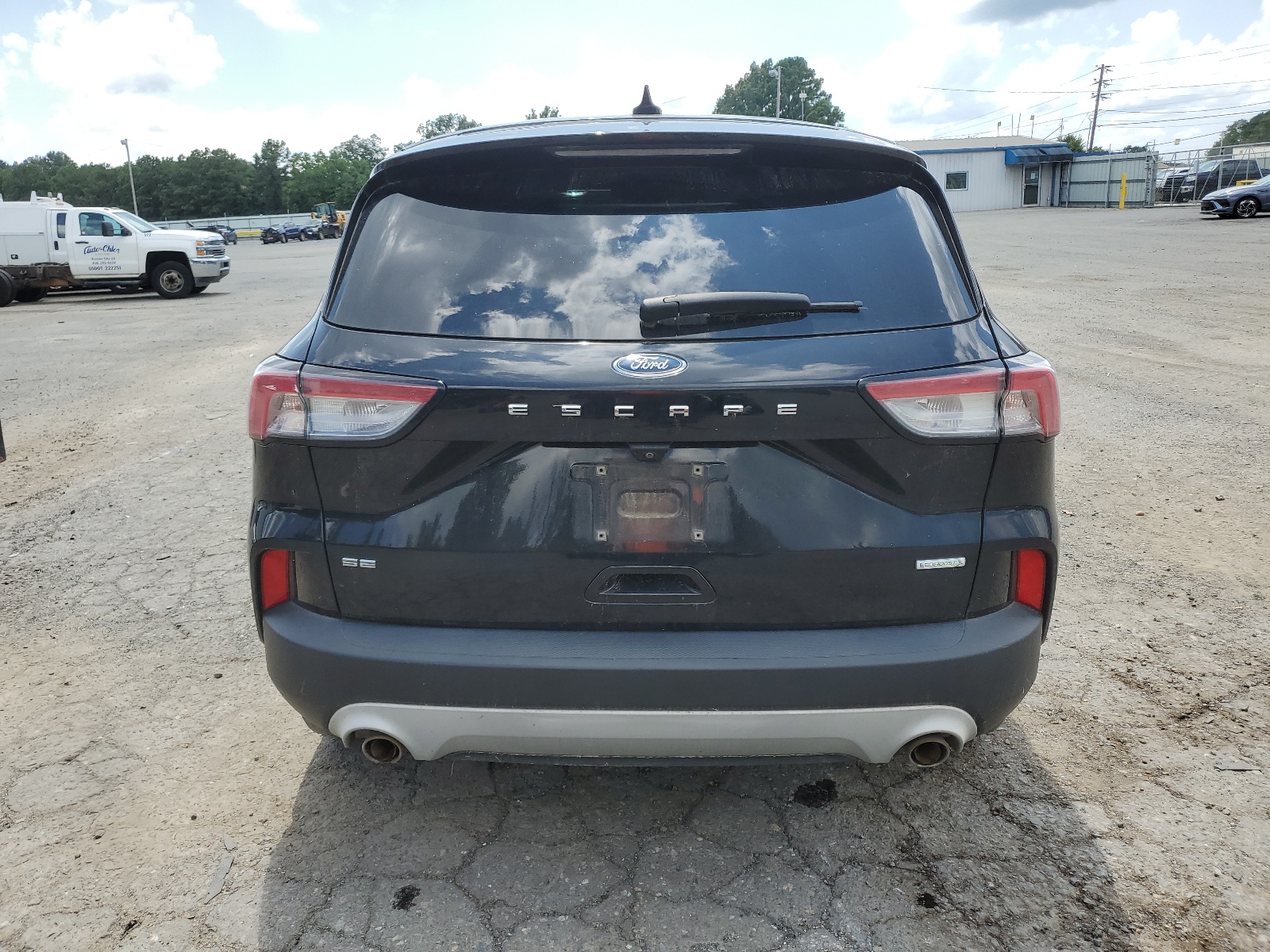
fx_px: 954
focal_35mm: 26
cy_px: 476
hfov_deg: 67.3
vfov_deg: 53.1
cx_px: 635
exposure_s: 1/2000
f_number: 1.5
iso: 50
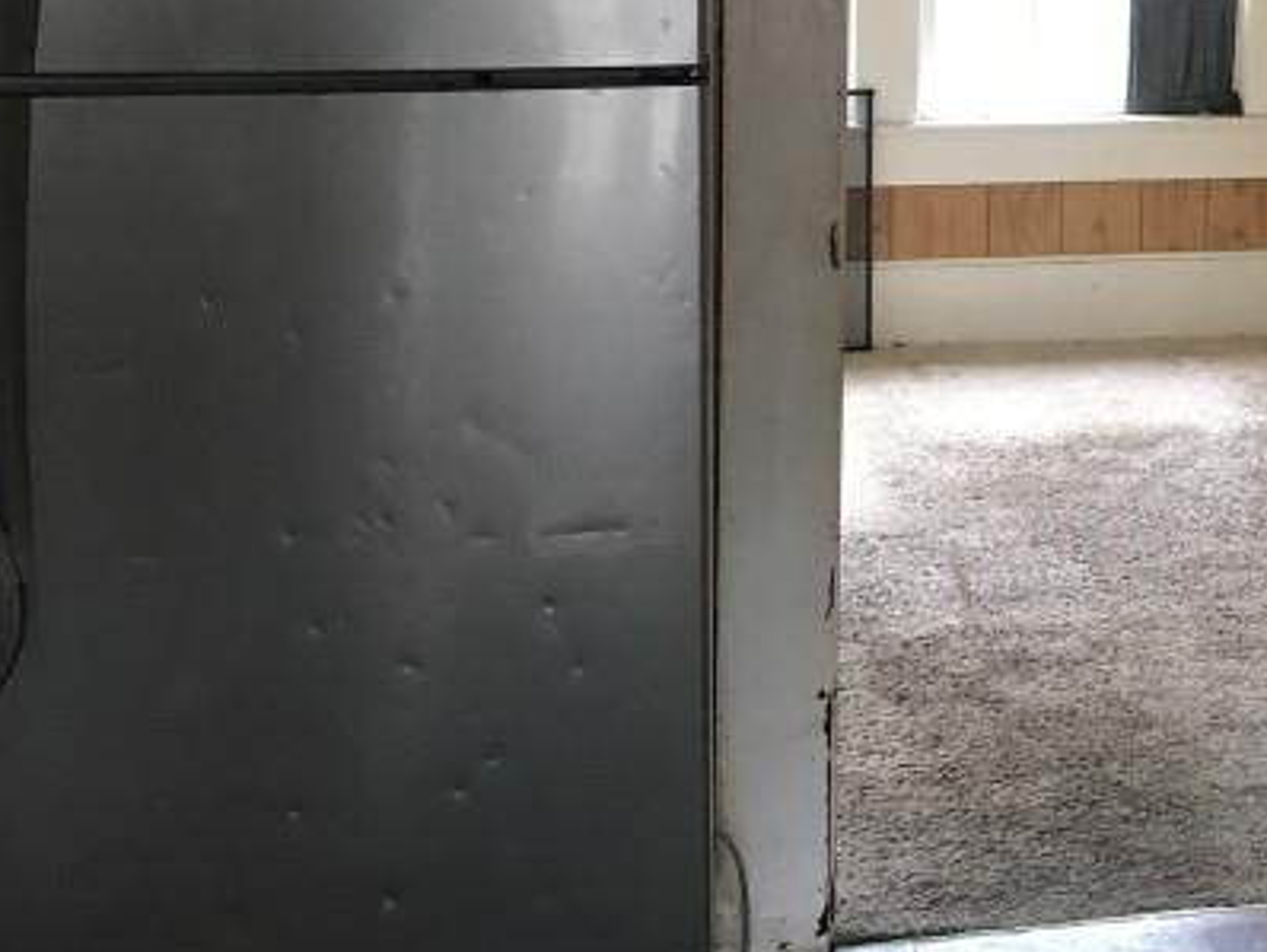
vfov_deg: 19.8
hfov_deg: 25.5
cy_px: -3
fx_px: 2637
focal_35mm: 72
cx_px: 1296
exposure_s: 1/15
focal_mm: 3.99
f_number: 1.8
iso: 100
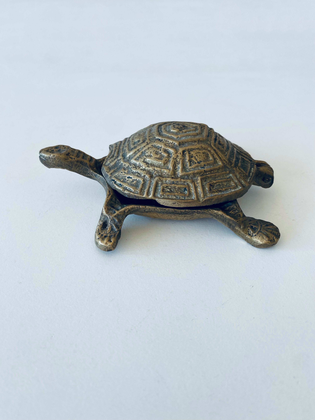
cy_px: 210
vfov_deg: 67.3
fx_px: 315
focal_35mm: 26
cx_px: 158
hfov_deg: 53.1
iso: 32
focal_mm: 4.25
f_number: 1.8
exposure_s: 1/177
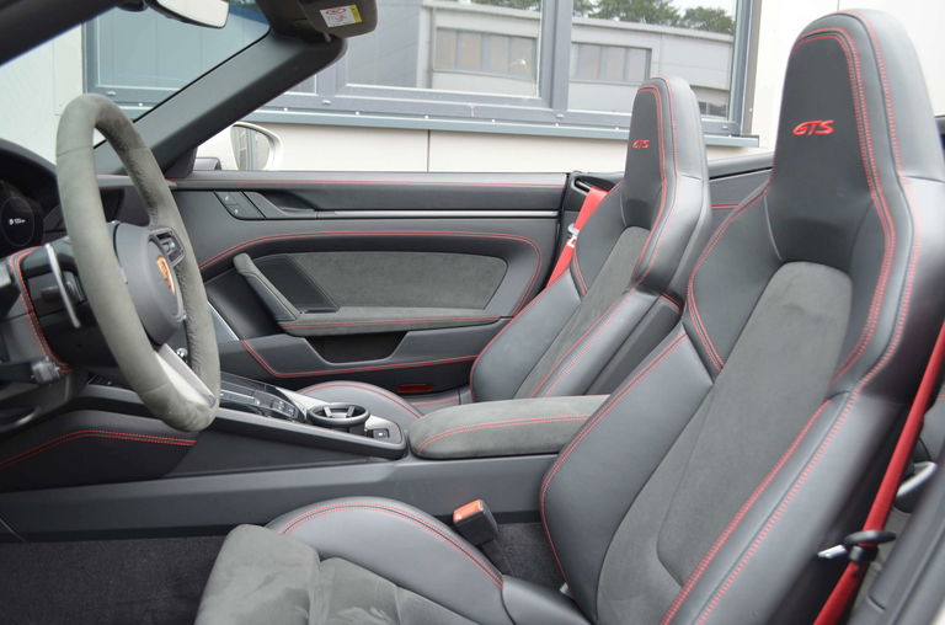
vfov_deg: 39.8
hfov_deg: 57.3
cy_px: 312
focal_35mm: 33
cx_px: 472
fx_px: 864
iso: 400
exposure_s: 1/80
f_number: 4.5
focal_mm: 22
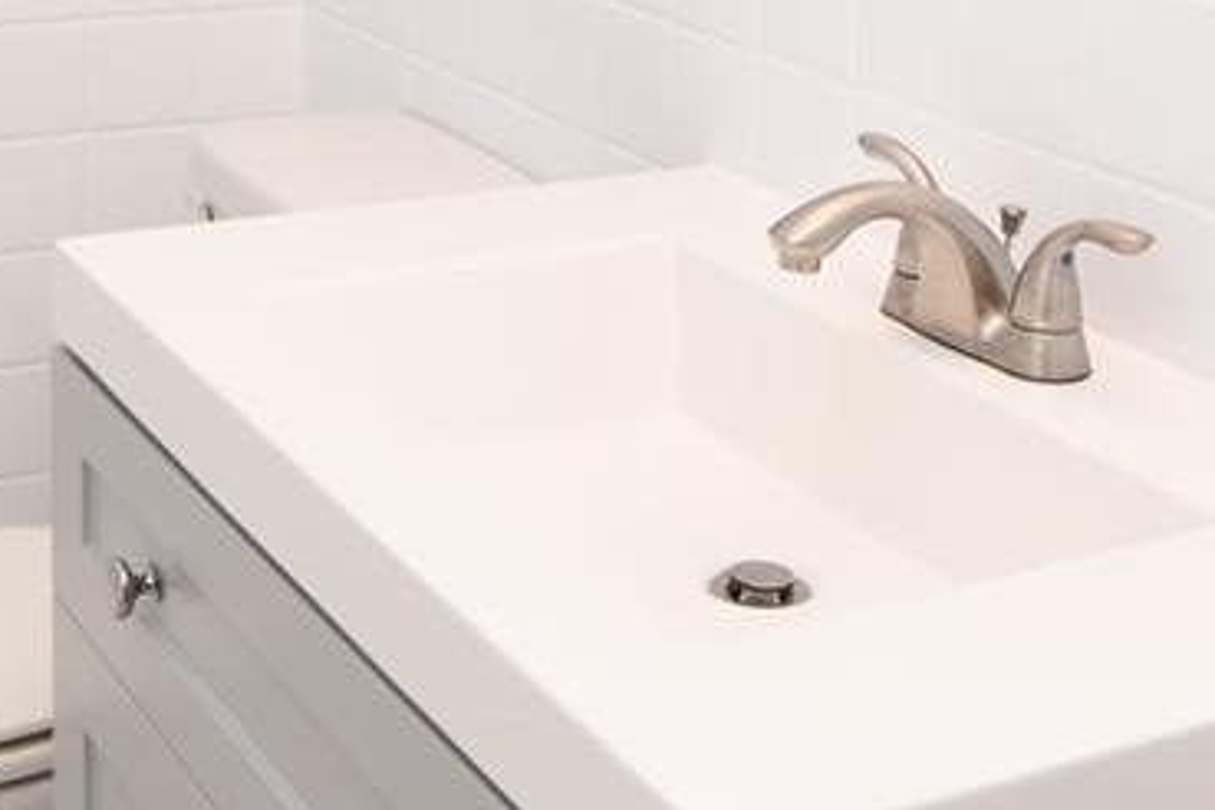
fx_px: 2194
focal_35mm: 65
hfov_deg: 30.9
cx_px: 556
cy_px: -145
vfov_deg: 19.7
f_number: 4
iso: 100
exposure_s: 1/60
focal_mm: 10
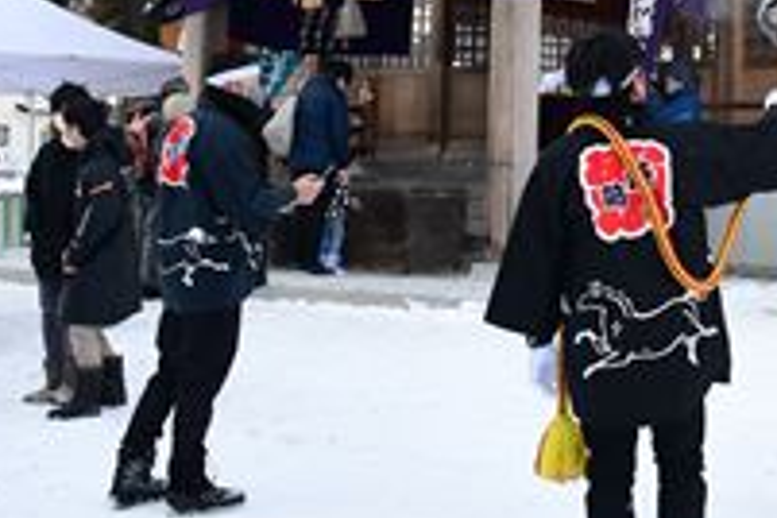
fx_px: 1689
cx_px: 820
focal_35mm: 78
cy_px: -25
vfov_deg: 17.0
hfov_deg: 24.4
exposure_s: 1/400
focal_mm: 21
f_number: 5
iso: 320
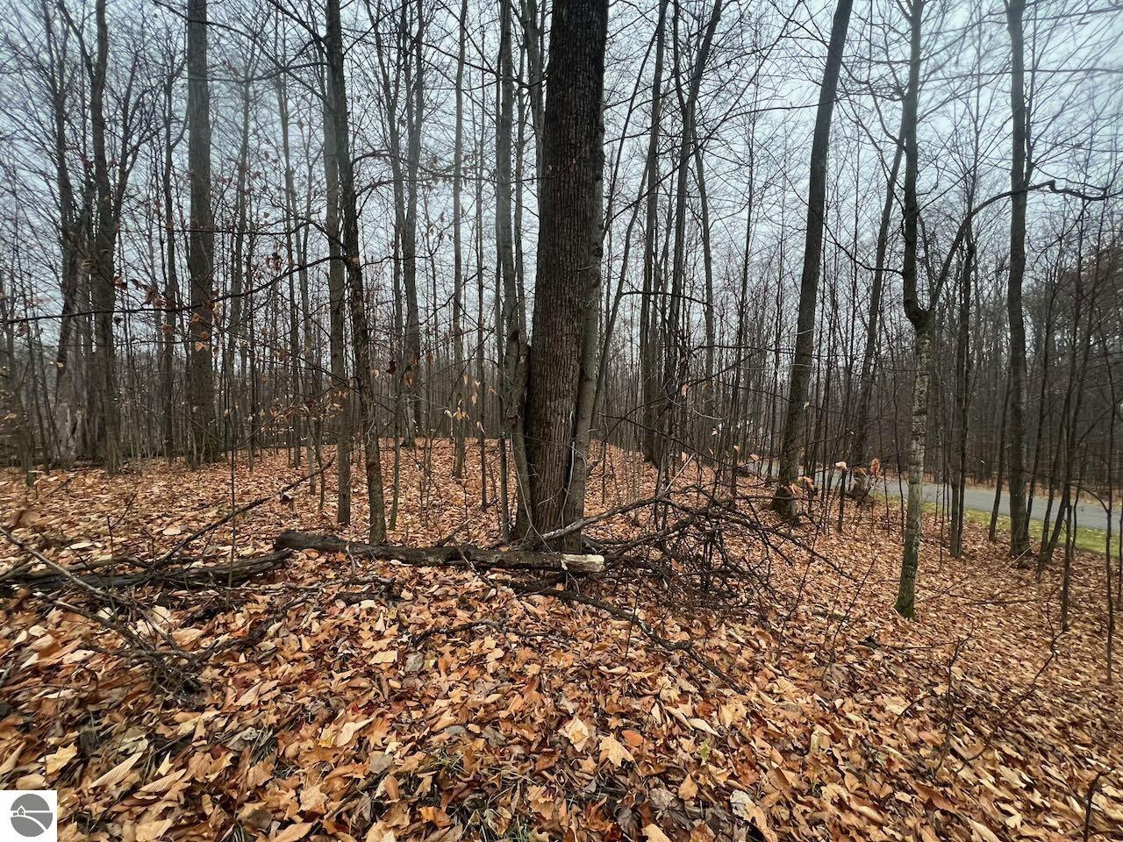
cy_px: 421
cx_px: 562
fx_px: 422
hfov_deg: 106.2
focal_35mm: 13
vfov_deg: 89.9
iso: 250
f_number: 1.8
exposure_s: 1/89
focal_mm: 1.57
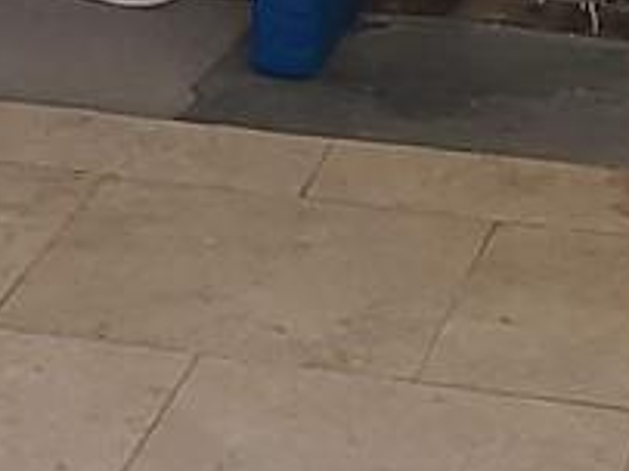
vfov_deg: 7.0
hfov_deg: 9.6
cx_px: 74
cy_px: -384
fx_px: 3723
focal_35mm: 205
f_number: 1.8
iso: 50
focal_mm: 5.4
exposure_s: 1/60
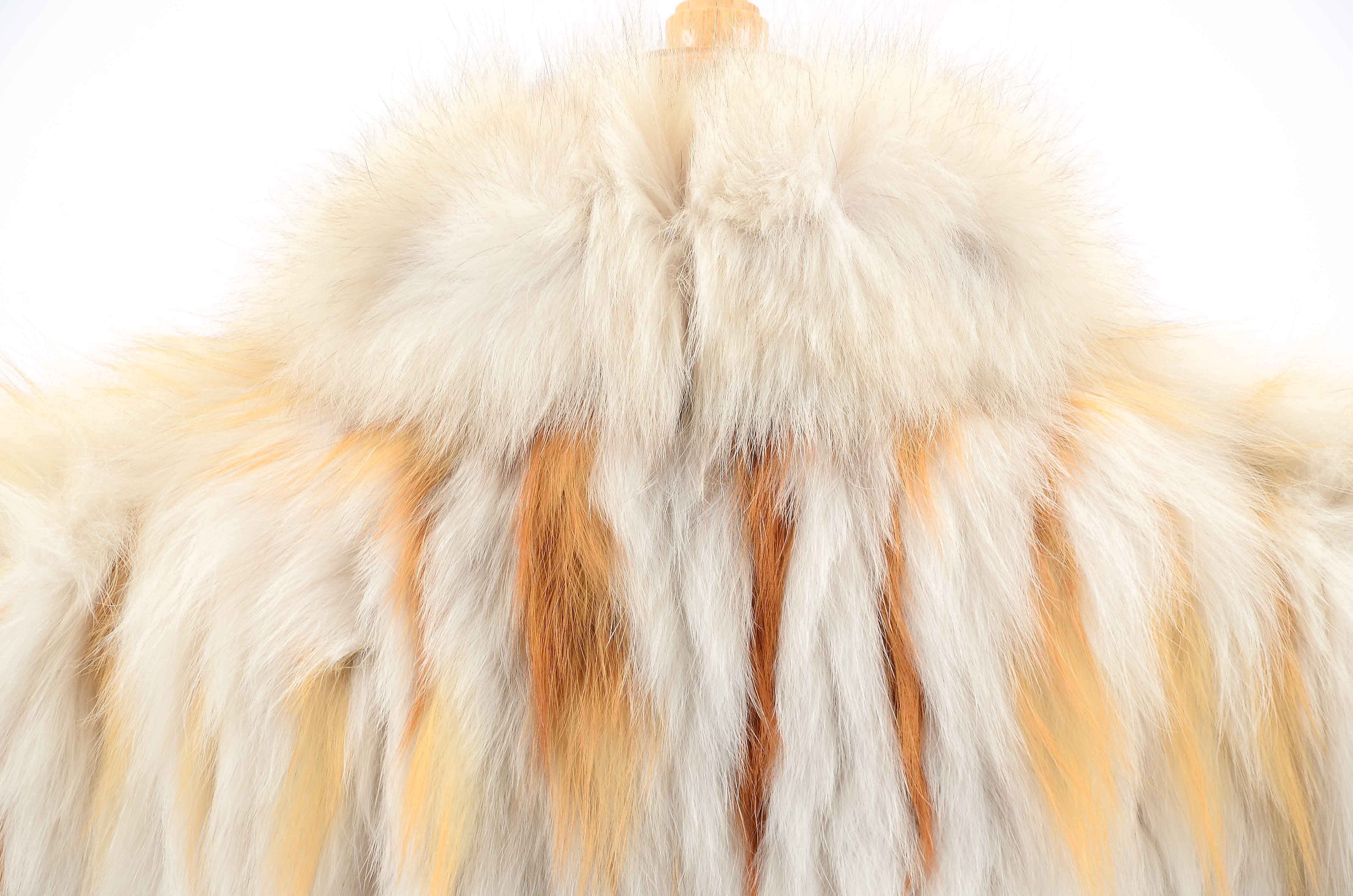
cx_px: 676
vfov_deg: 8.7
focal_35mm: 158
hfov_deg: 13.1
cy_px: 448
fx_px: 5907
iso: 160
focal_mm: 105
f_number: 8
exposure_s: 1/80
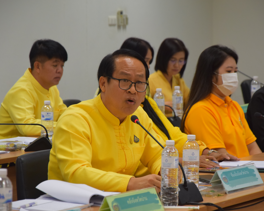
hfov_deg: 10.9
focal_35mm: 178
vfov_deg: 8.7
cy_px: 105
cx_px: 140
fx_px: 1387
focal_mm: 105
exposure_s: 1/125
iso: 1600
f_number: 5.6
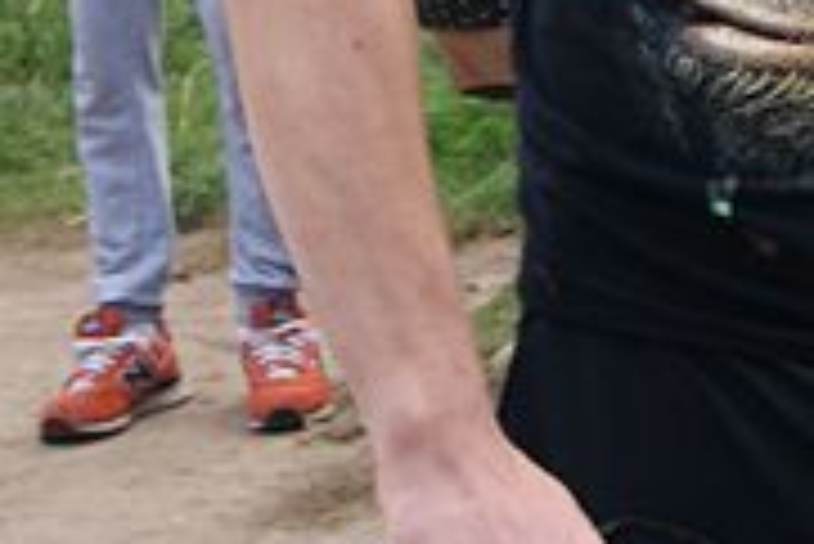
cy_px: -214
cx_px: 890
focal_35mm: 246
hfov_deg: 8.3
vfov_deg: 5.5
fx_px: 5574
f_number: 6.3
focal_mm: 35
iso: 100
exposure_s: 1/100
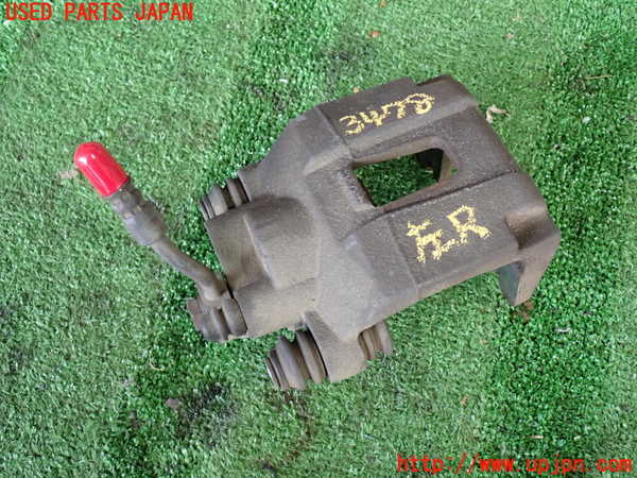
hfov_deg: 40.4
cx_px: 318
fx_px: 865
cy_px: 239
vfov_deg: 30.9
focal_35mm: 47
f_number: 3.1
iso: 320
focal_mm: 8.4
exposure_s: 1/50
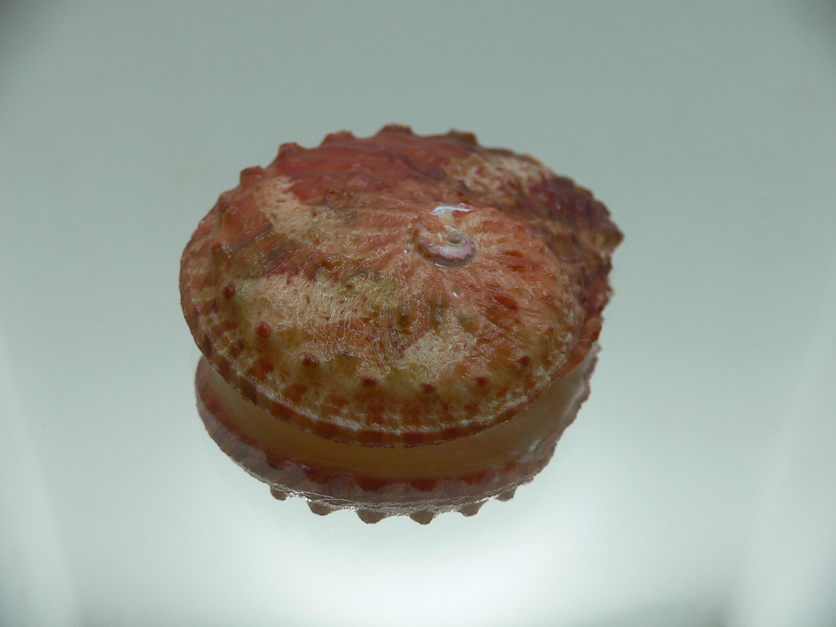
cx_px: 418
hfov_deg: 52.6
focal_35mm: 35
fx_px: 845
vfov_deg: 40.7
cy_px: 314
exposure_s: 1/80
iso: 80
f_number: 2.8
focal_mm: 4.6
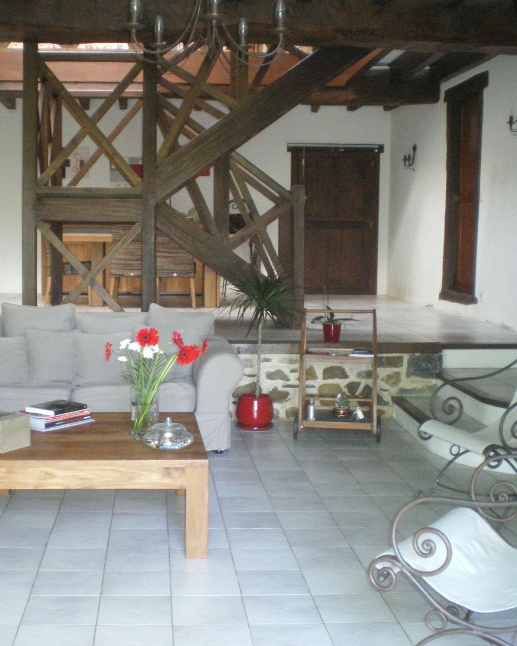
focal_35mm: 47
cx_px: 191
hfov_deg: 31.9
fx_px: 899
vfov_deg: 39.5
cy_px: 323
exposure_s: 1/50
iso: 800
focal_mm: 6.3
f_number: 3.1
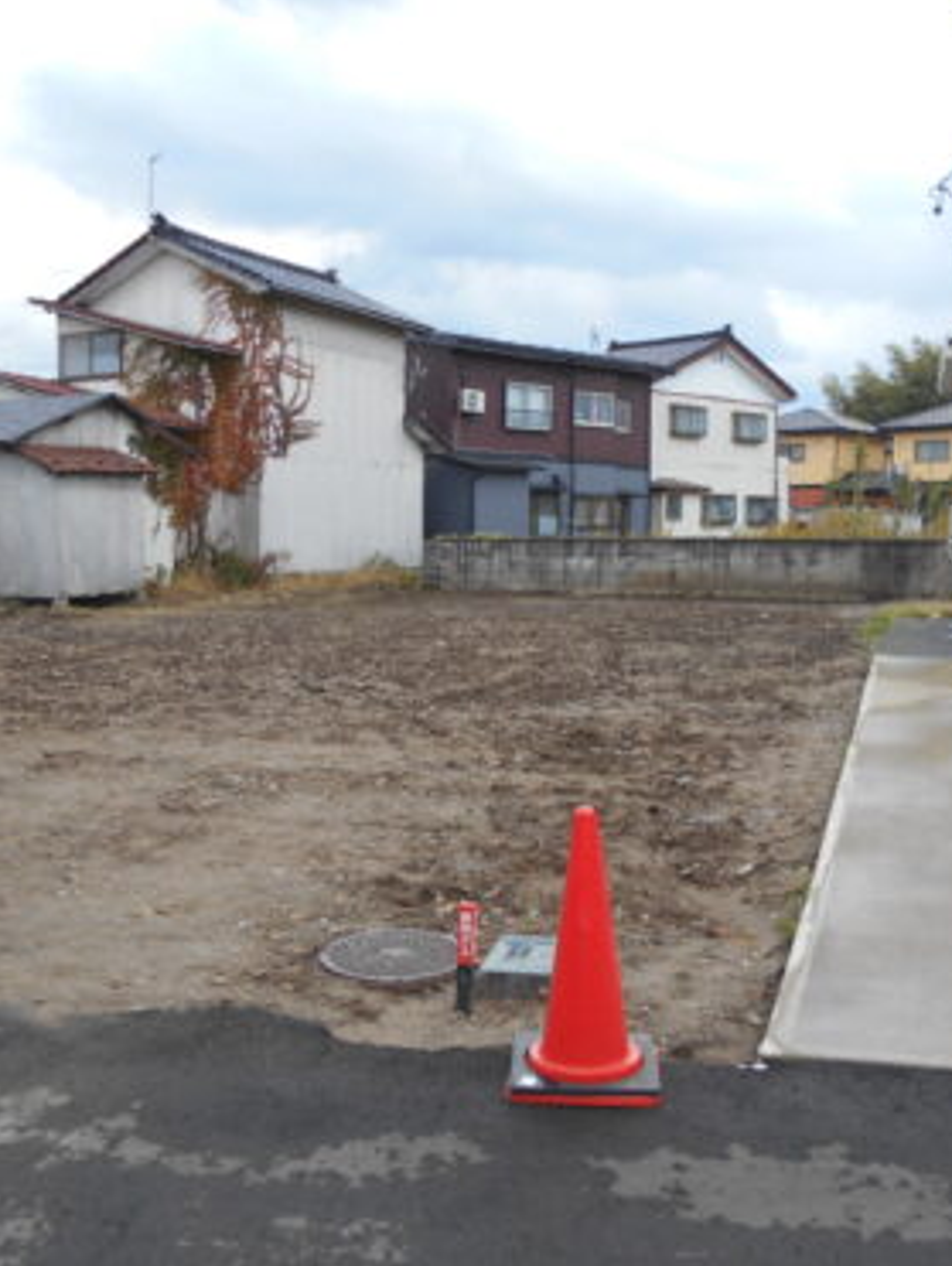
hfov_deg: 40.8
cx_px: 491
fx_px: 1281
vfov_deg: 52.6
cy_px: 630
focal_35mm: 35
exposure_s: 1/320
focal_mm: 4.6
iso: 80
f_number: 3.2
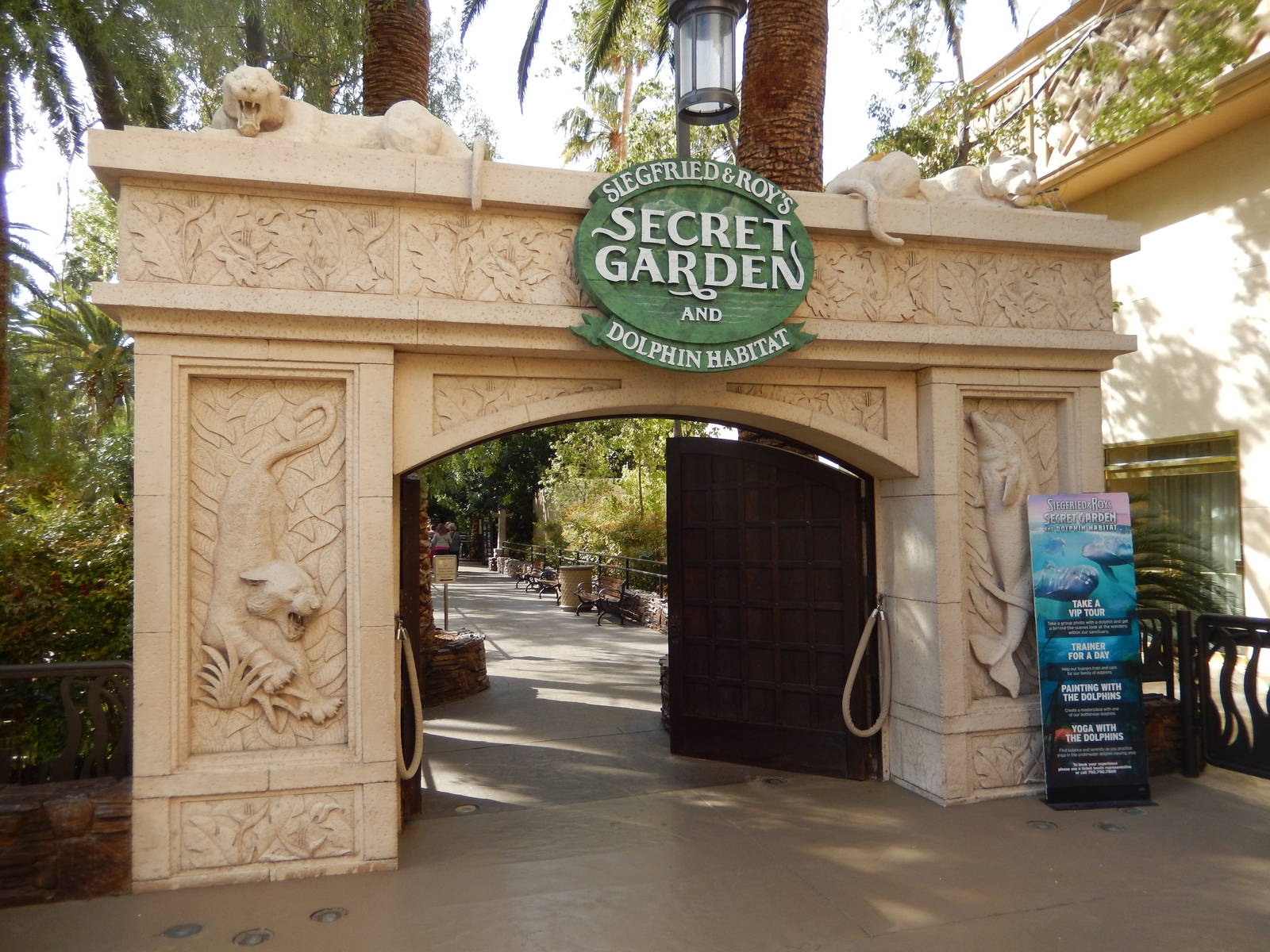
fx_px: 917
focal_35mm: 25
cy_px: 476
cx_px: 635
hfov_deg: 69.4
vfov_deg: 54.9
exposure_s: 1/250
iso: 125
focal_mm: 4.5
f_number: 3.4
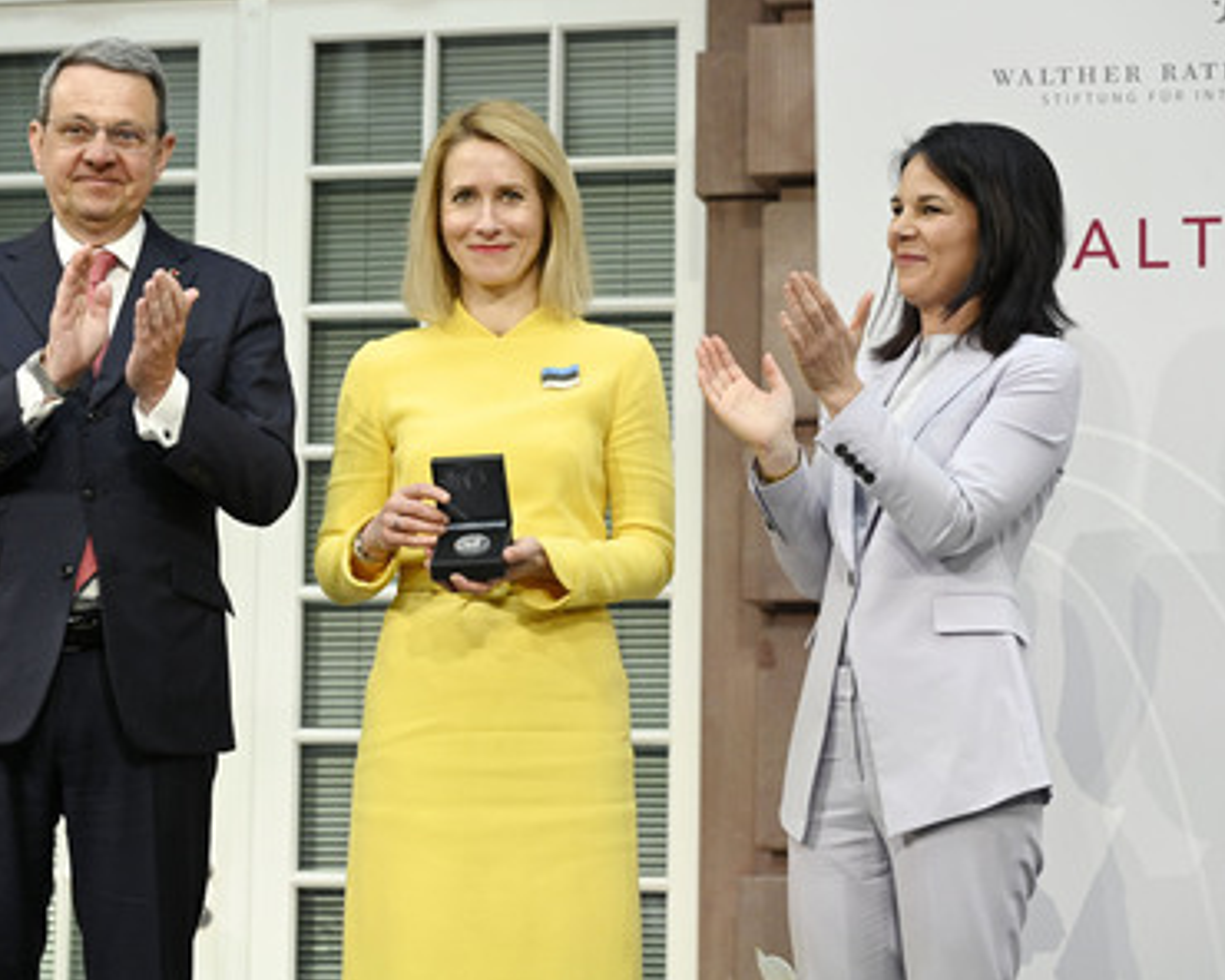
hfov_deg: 19.9
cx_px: 521
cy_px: 487
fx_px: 3481
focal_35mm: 96
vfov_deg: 16.0
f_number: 5.6
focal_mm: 84
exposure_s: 1/1000
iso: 4000
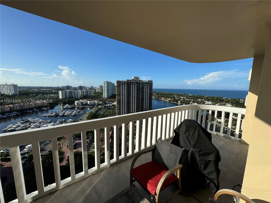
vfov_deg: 85.7
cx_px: 136
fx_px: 110
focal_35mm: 14
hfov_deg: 102.1
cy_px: 102
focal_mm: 2.22
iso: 40
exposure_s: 1/2208
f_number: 2.2
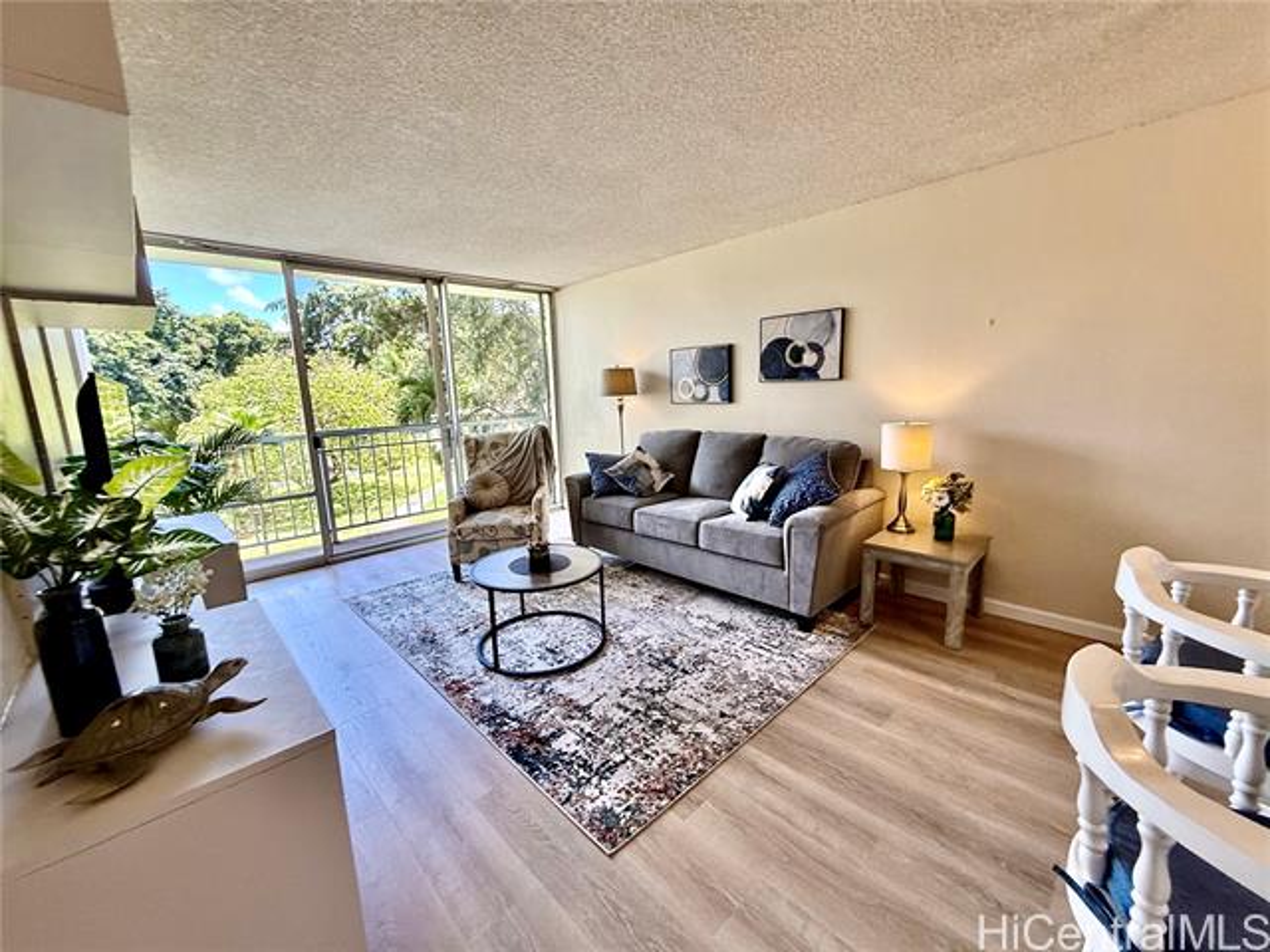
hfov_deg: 102.1
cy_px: 476
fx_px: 514
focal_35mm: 14
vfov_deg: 85.7
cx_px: 635
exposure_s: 1/120
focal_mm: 2.22
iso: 80
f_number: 2.2
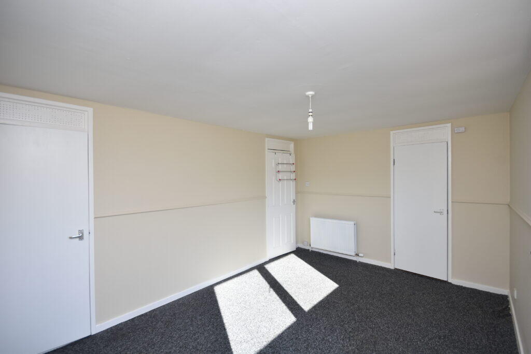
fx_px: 221
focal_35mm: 15
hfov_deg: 100.4
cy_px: 177
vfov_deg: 77.3
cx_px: 266
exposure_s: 1/160
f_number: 6.3
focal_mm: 10
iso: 400
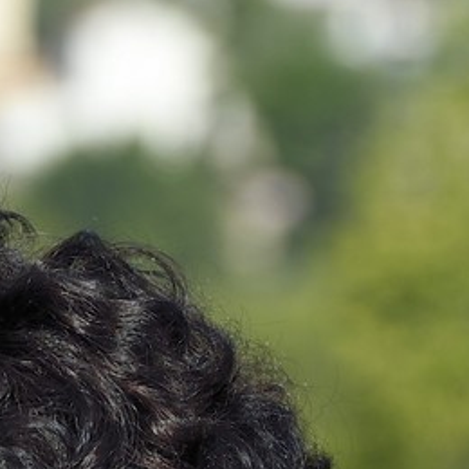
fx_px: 15206
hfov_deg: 1.8
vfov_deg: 1.8
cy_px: 1317
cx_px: -121
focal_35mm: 992
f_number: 7.1
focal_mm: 190
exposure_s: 1/400
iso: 200
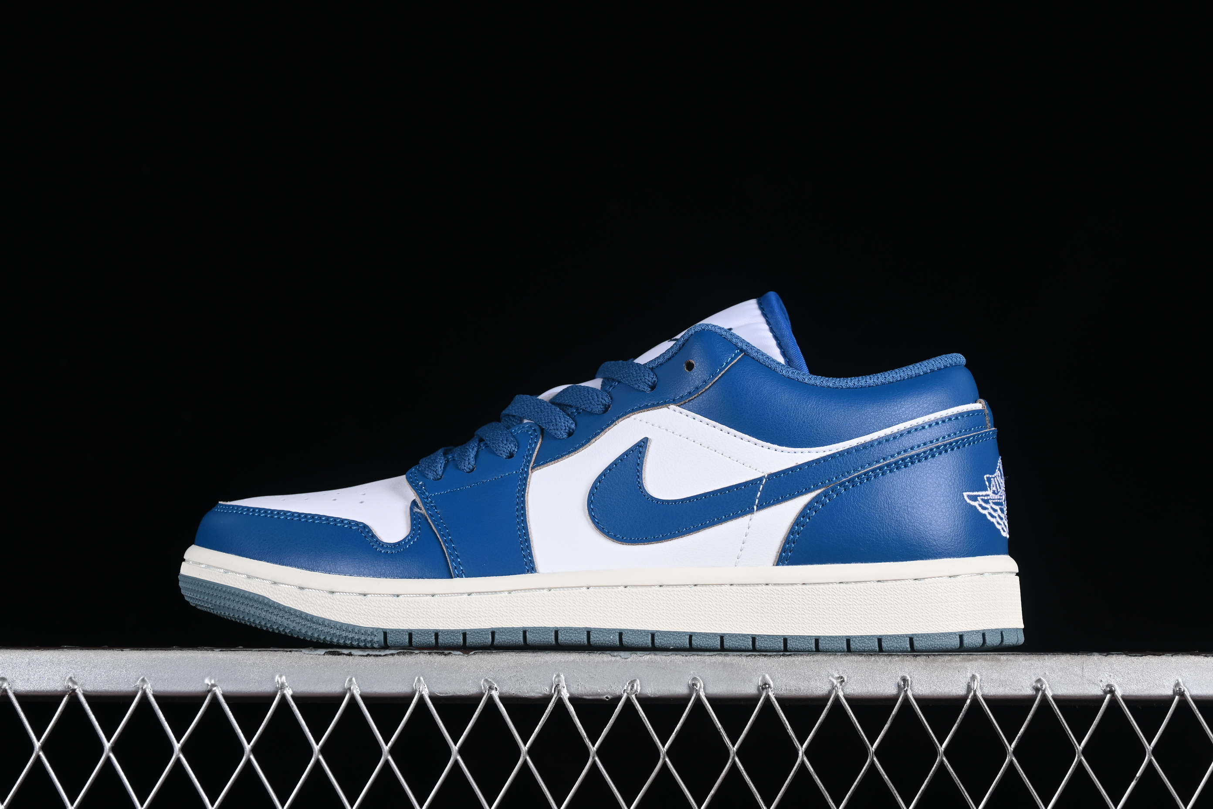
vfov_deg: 18.2
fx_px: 2527
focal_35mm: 75
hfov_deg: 27.0
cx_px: 606
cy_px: 404
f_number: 7.1
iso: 160
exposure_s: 1/80
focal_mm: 50
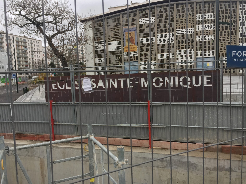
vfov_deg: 48.2
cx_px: 123
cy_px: 92
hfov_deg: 61.7
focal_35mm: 29
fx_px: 206
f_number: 2.2
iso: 32
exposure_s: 1/100
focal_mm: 4.15
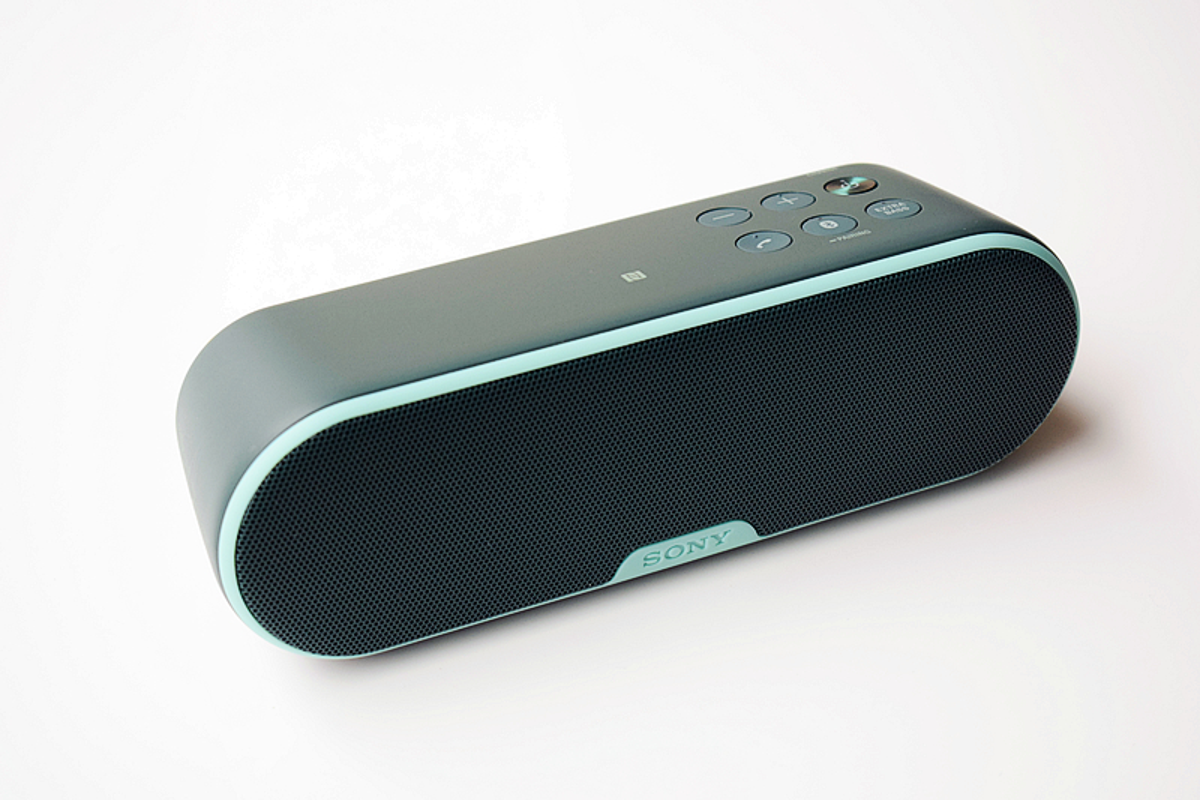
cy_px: 400
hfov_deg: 28.1
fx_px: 2399
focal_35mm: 72
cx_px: 600
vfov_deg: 18.9
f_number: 5.3
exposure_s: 1/60
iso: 1600
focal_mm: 48
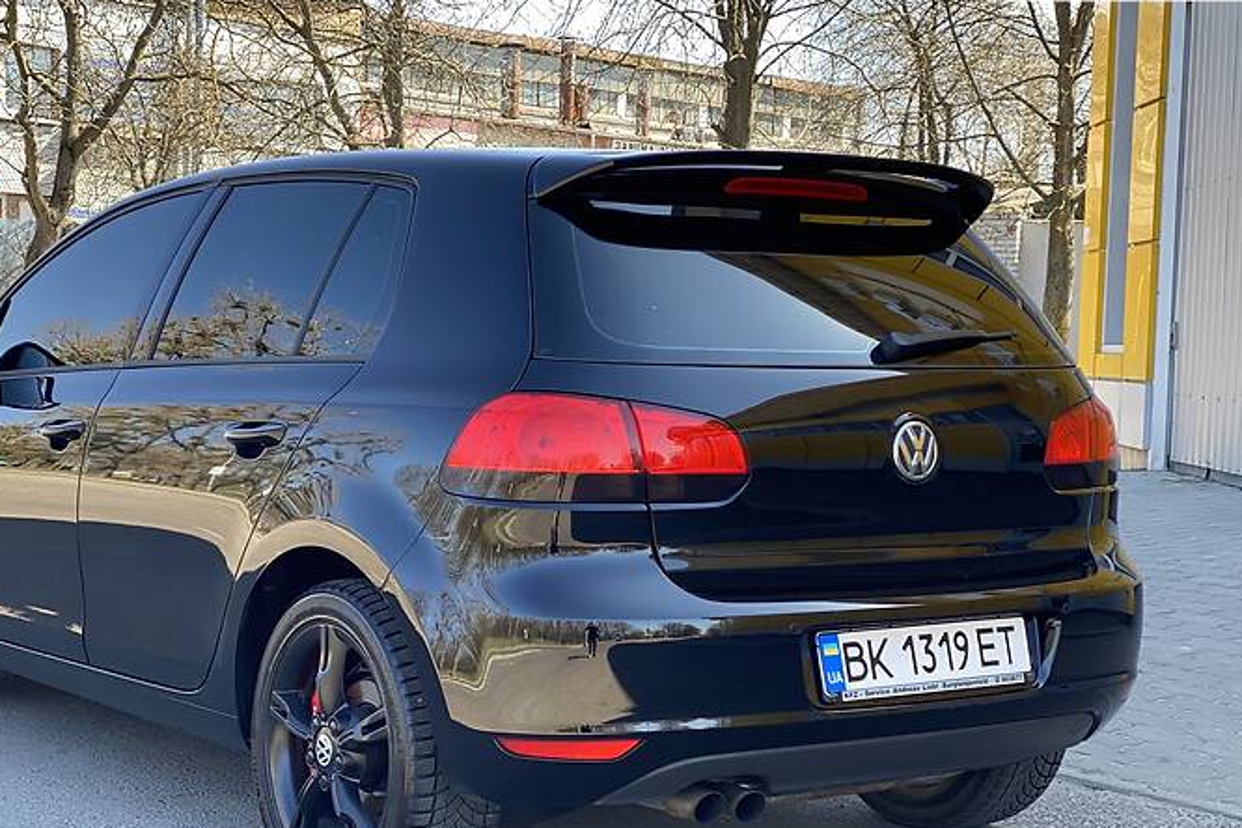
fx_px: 2242
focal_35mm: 65
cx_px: 539
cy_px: 459
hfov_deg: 30.9
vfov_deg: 20.9
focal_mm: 6
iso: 25
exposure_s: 1/122
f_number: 2
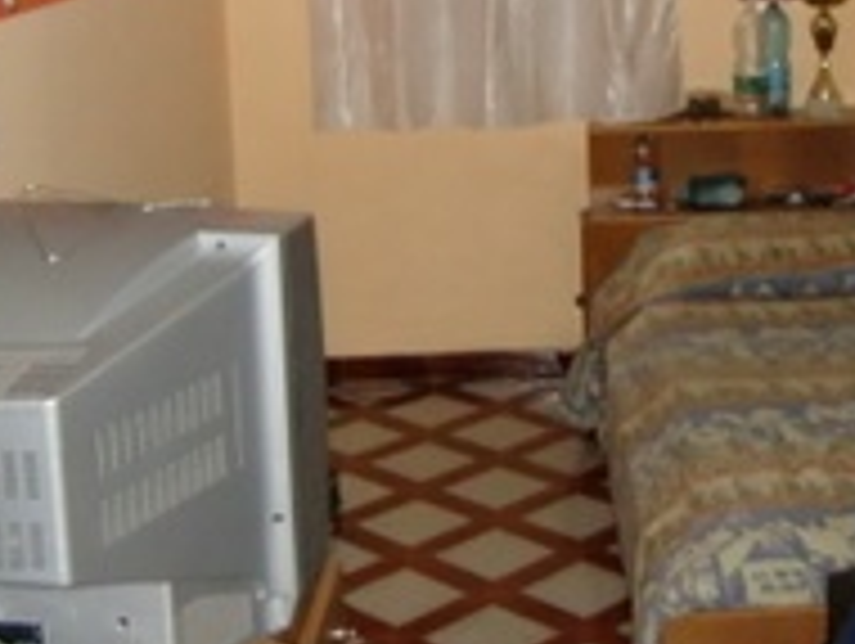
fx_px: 1558
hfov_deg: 30.1
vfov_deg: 22.8
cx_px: 662
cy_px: 83
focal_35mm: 63
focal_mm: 4.3
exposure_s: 1/20
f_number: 3.2
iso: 400
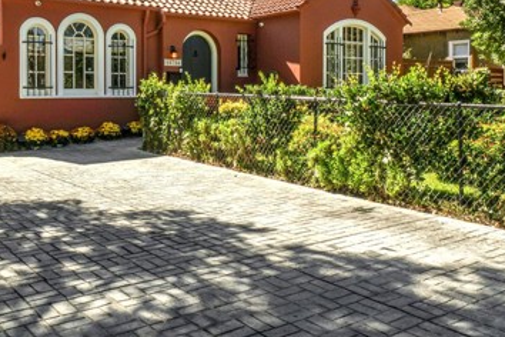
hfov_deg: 50.7
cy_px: 96
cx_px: 243
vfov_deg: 34.5
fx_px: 533
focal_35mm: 38
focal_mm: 14
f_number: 22
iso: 100
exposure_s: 1/40
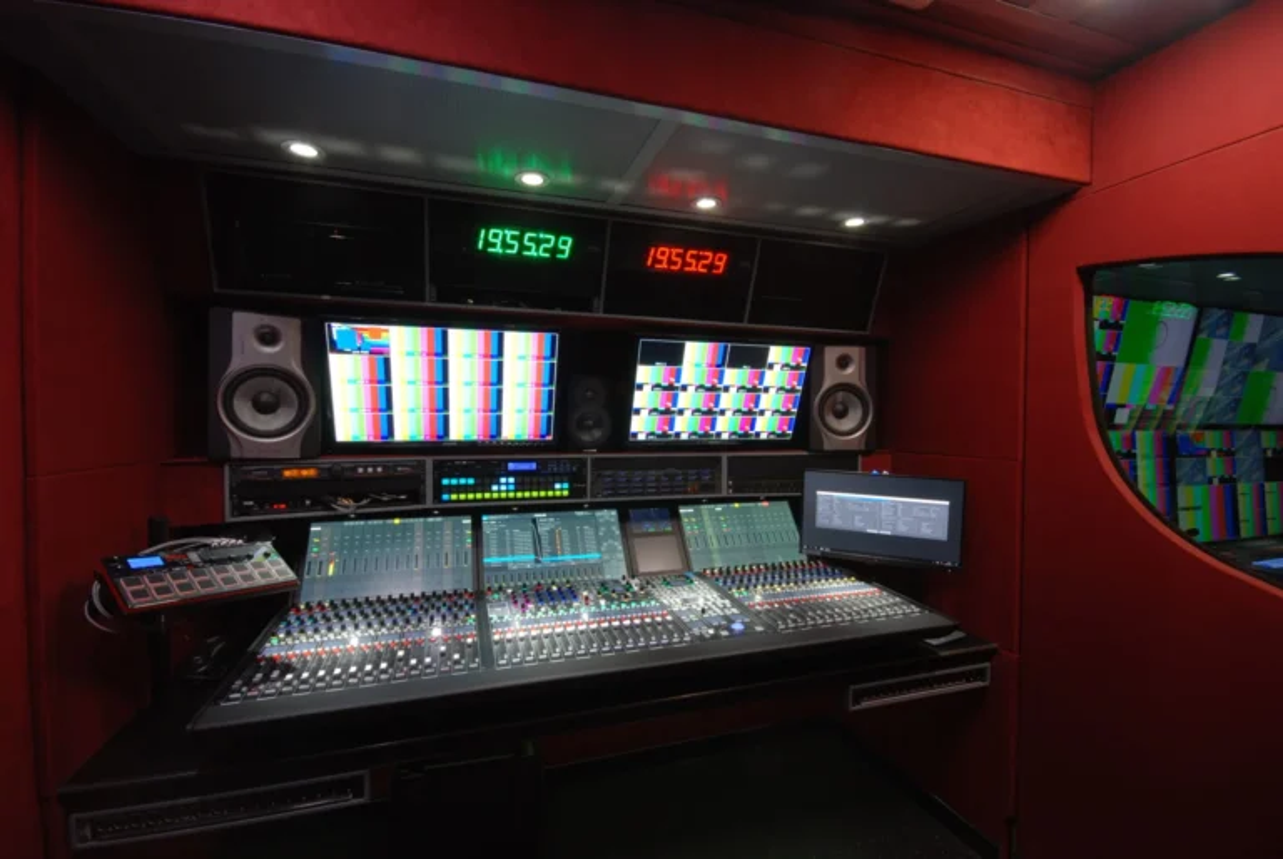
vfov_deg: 77.5
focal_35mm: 15
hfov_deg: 100.3
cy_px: 430
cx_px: 642
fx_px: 535
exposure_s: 1
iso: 100
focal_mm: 10
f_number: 8
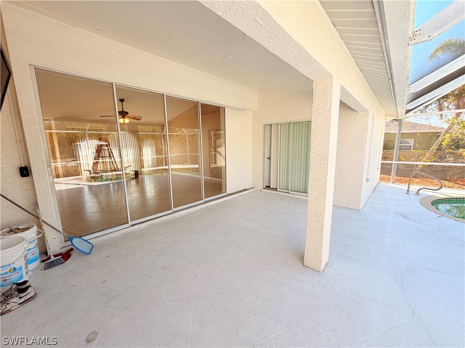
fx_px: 188
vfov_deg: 85.7
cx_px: 232
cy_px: 174
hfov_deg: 102.1
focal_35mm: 14
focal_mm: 2.22
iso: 50
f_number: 2.2
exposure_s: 1/297
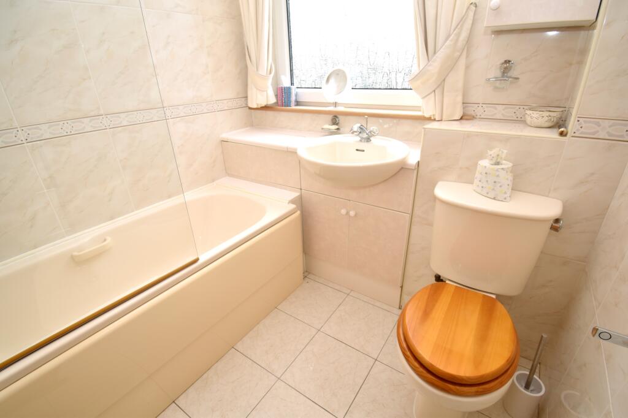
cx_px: 314
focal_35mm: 16
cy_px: 209
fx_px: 288
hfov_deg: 95.0
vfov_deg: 72.0
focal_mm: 11
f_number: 5
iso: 100
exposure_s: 1/100
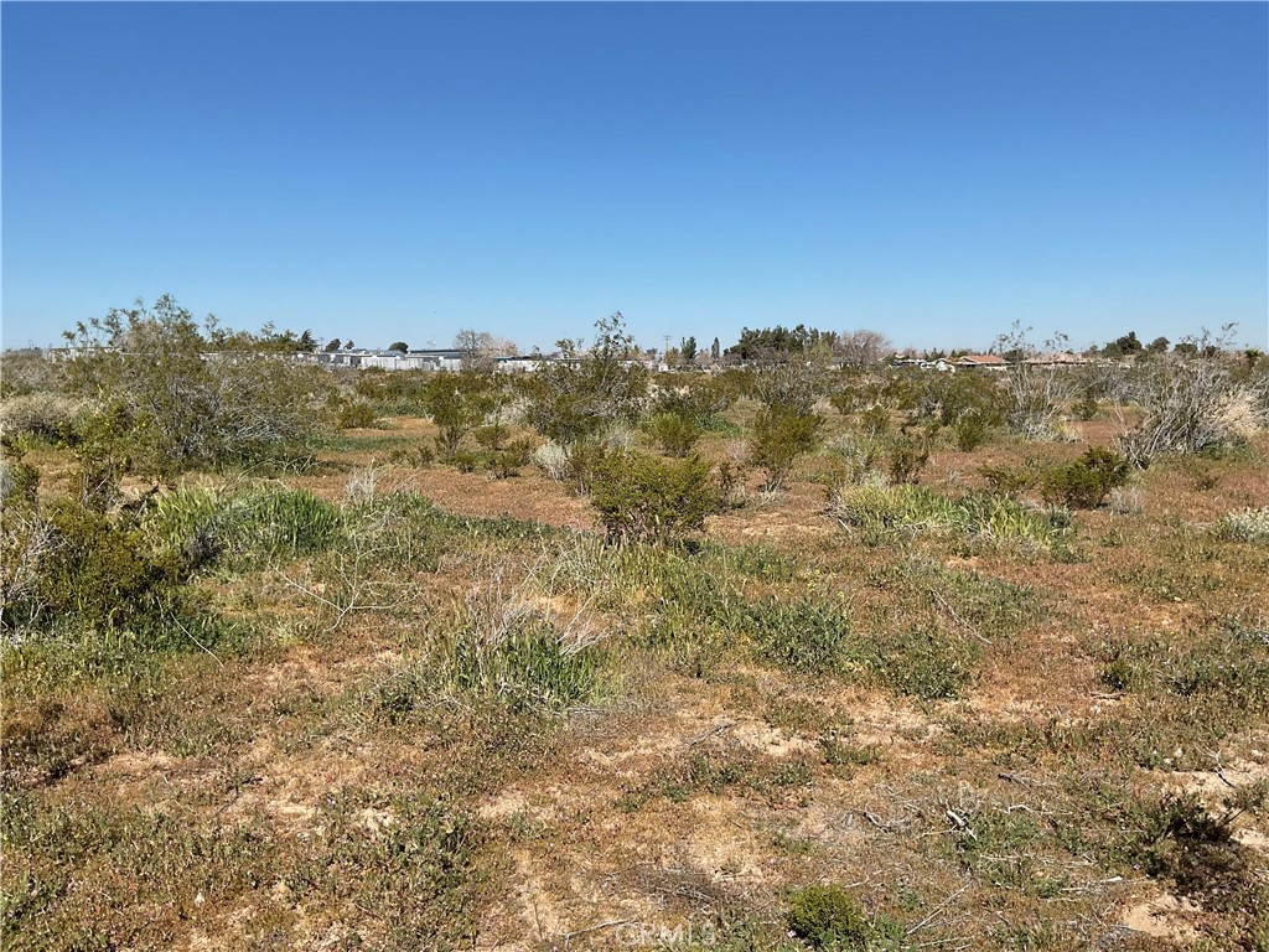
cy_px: 476
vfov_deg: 48.2
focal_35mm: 29
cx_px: 634
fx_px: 1063
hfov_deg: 61.7
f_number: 1.8
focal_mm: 3
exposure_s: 1/2667
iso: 16
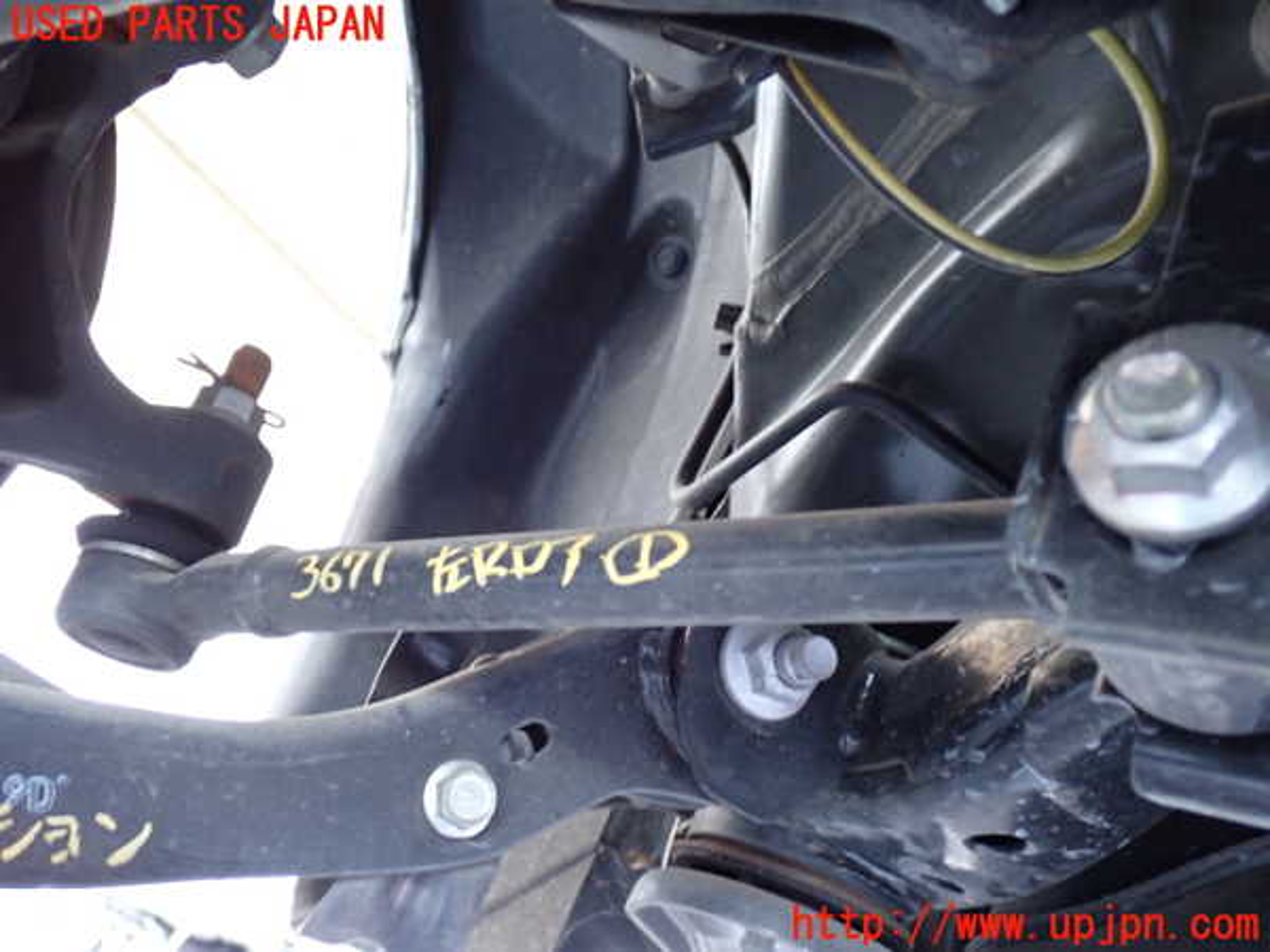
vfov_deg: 37.7
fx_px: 1394
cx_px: 635
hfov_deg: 49.0
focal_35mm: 38
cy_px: 476
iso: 800
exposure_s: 1/10
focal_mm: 6.83
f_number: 2.7
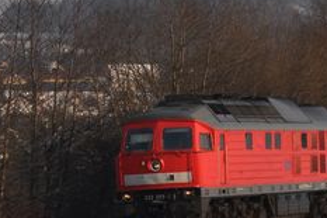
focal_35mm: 382
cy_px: -1
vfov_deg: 3.6
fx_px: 3467
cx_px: 703
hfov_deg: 5.3
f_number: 10
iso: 200
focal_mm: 58
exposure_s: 1/500
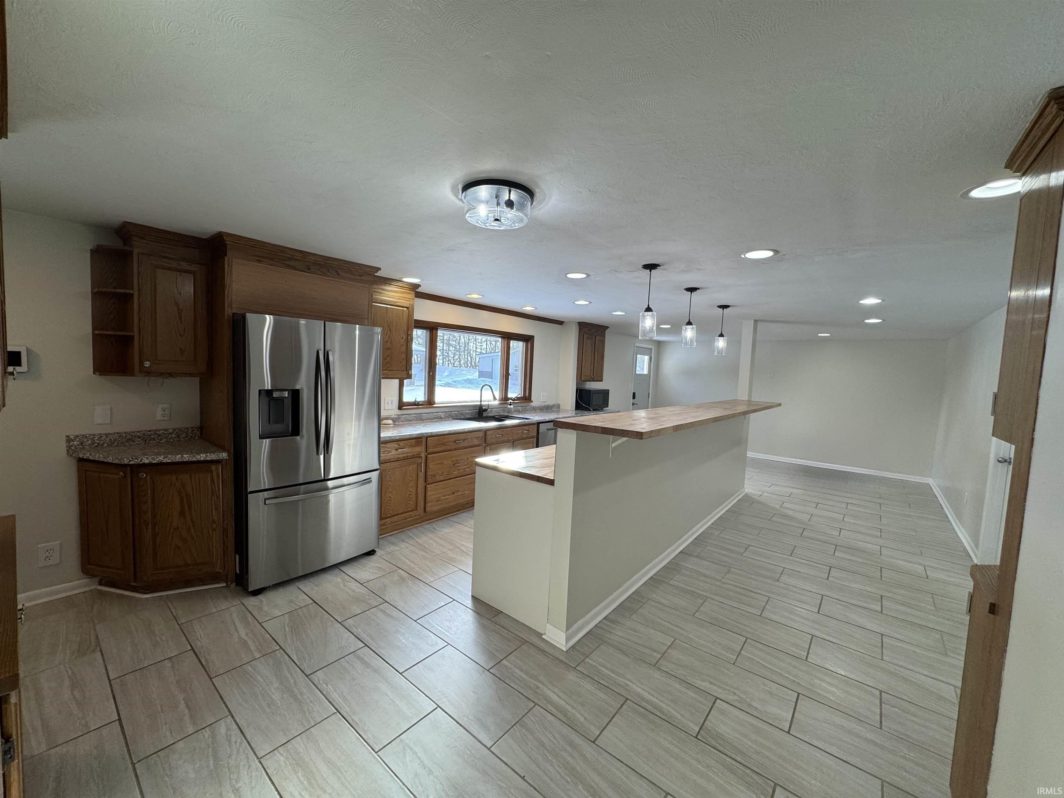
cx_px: 532
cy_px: 399
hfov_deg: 102.1
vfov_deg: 85.7
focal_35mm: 14
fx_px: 430
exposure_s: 1/120
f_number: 2.2
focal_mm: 2.22
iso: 80
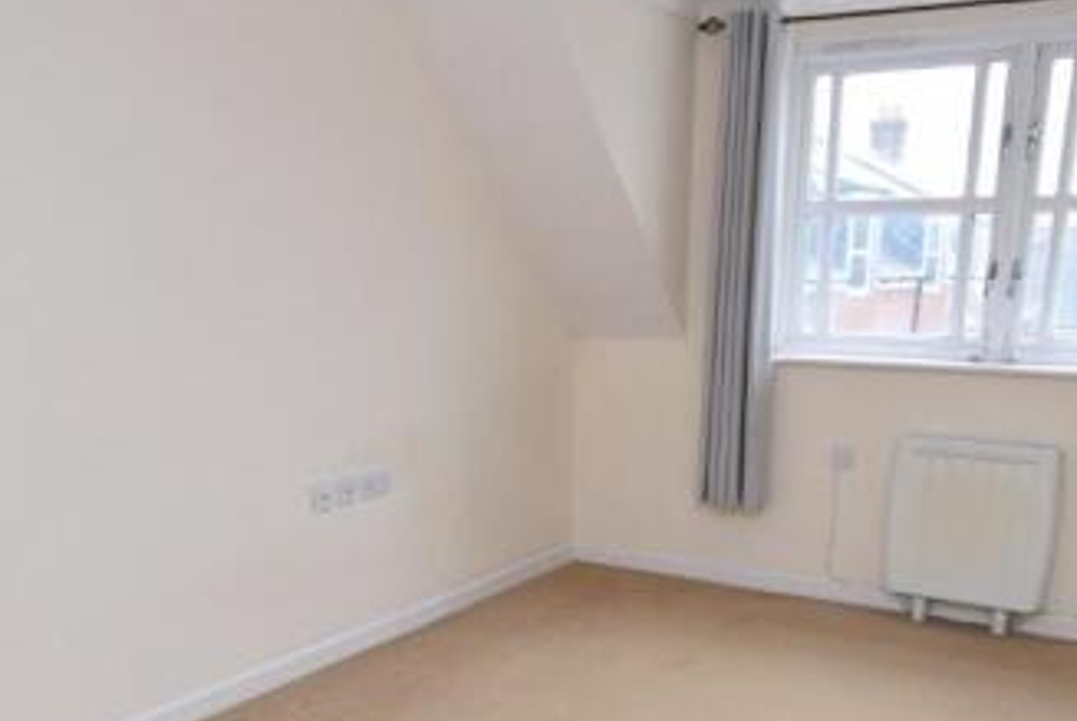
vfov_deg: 35.8
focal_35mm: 36
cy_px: 578
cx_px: 550
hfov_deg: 53.1
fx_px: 1078
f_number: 4.5
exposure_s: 1/80
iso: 400
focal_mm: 12
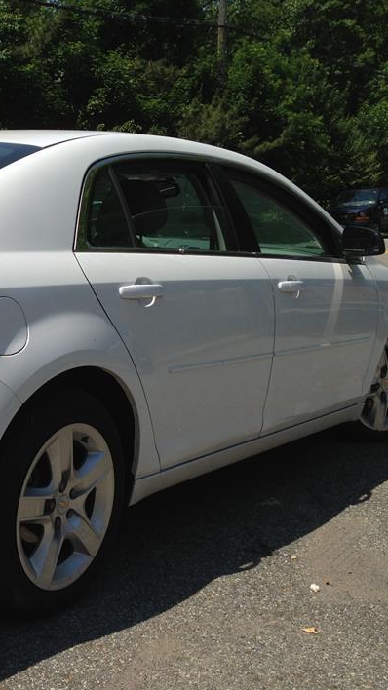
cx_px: -36
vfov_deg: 39.9
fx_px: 952
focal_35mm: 52
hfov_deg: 21.9
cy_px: 323
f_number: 2.4
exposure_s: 1/2008
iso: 50
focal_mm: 4.13
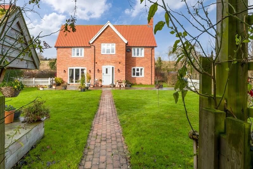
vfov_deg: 55.1
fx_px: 162
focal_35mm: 23
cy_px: 75
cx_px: 106
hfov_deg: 75.5
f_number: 9
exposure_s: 1/125
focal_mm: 12.3
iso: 160
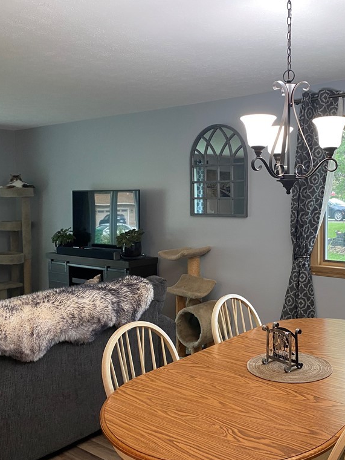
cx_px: 236
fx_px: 465
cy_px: 230
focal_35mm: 35
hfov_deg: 40.1
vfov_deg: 52.6
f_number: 1.8
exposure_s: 1/60
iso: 160
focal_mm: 4.25
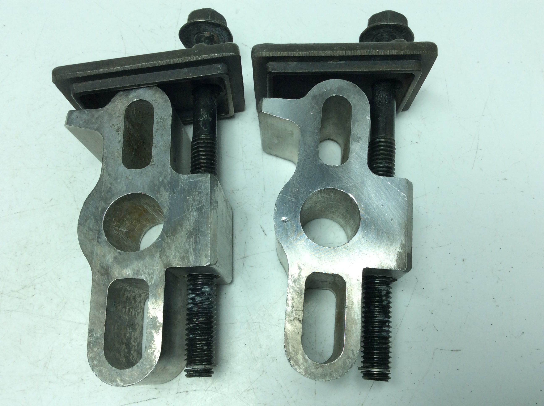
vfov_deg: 44.1
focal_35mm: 32
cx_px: 272
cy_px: 203
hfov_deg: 56.9
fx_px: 502
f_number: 2.4
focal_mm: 3.3
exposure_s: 1/394
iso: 32
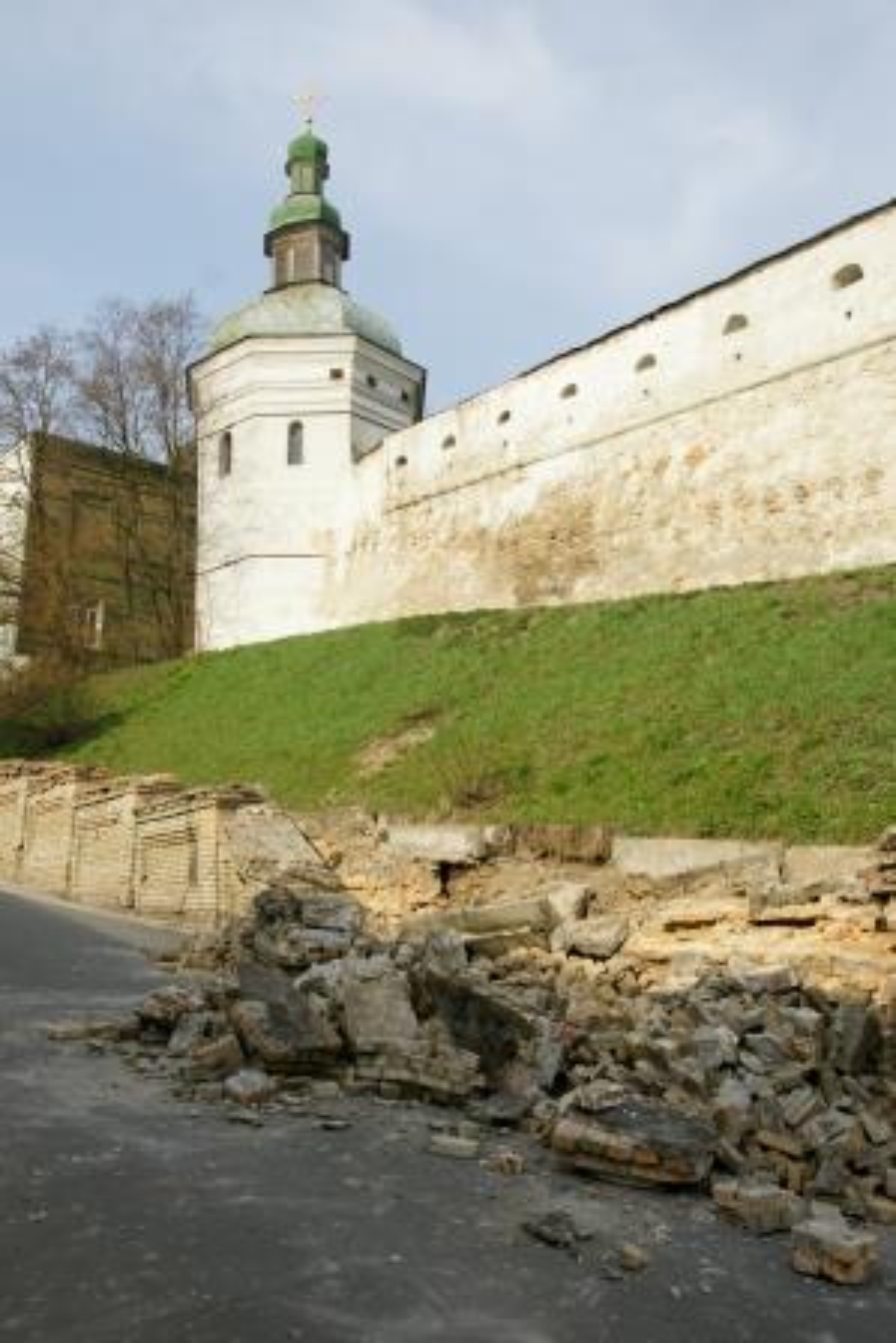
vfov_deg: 57.2
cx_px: 448
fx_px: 1231
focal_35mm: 33
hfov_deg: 40.0
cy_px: 672
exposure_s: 1/800
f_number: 8
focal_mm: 22
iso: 400
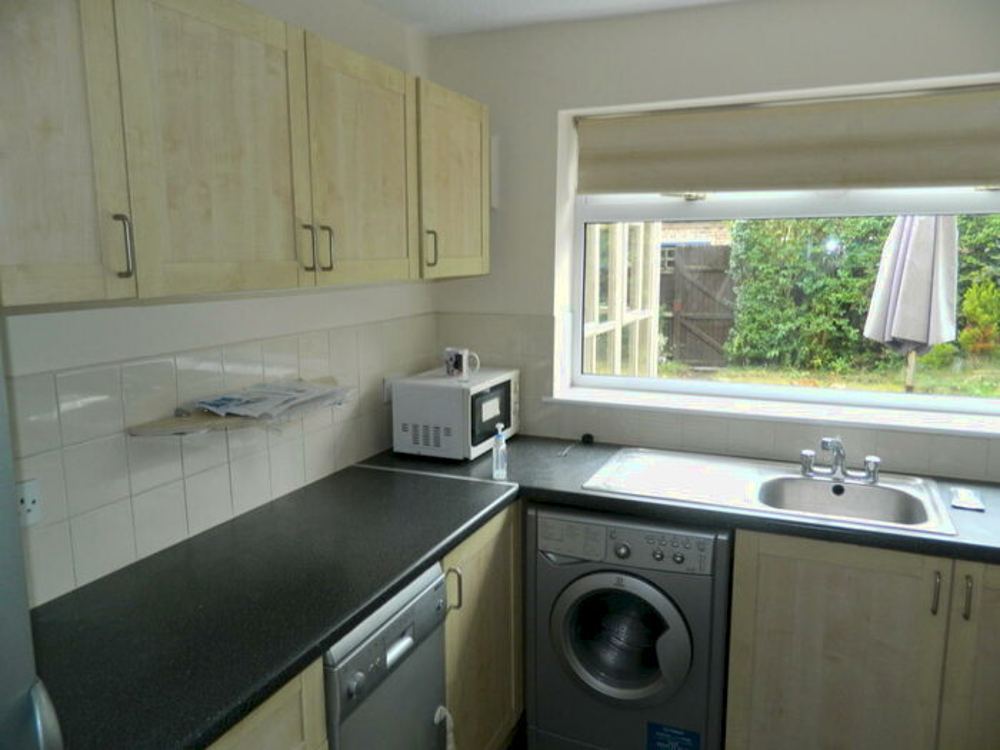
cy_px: 375
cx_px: 500
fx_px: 722
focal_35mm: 25
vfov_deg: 54.9
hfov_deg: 69.4
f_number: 3.1
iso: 160
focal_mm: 4.5
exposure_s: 1/30
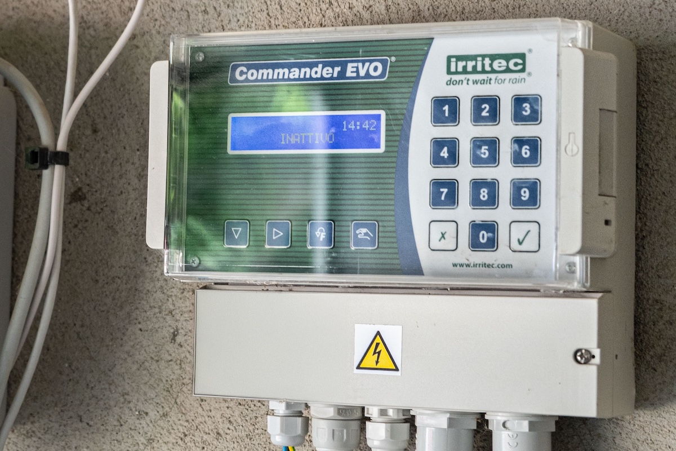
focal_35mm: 60
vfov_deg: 22.6
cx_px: 338
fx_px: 1127
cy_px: 226
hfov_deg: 33.4
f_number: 5.6
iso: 2000
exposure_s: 1/320
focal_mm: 60
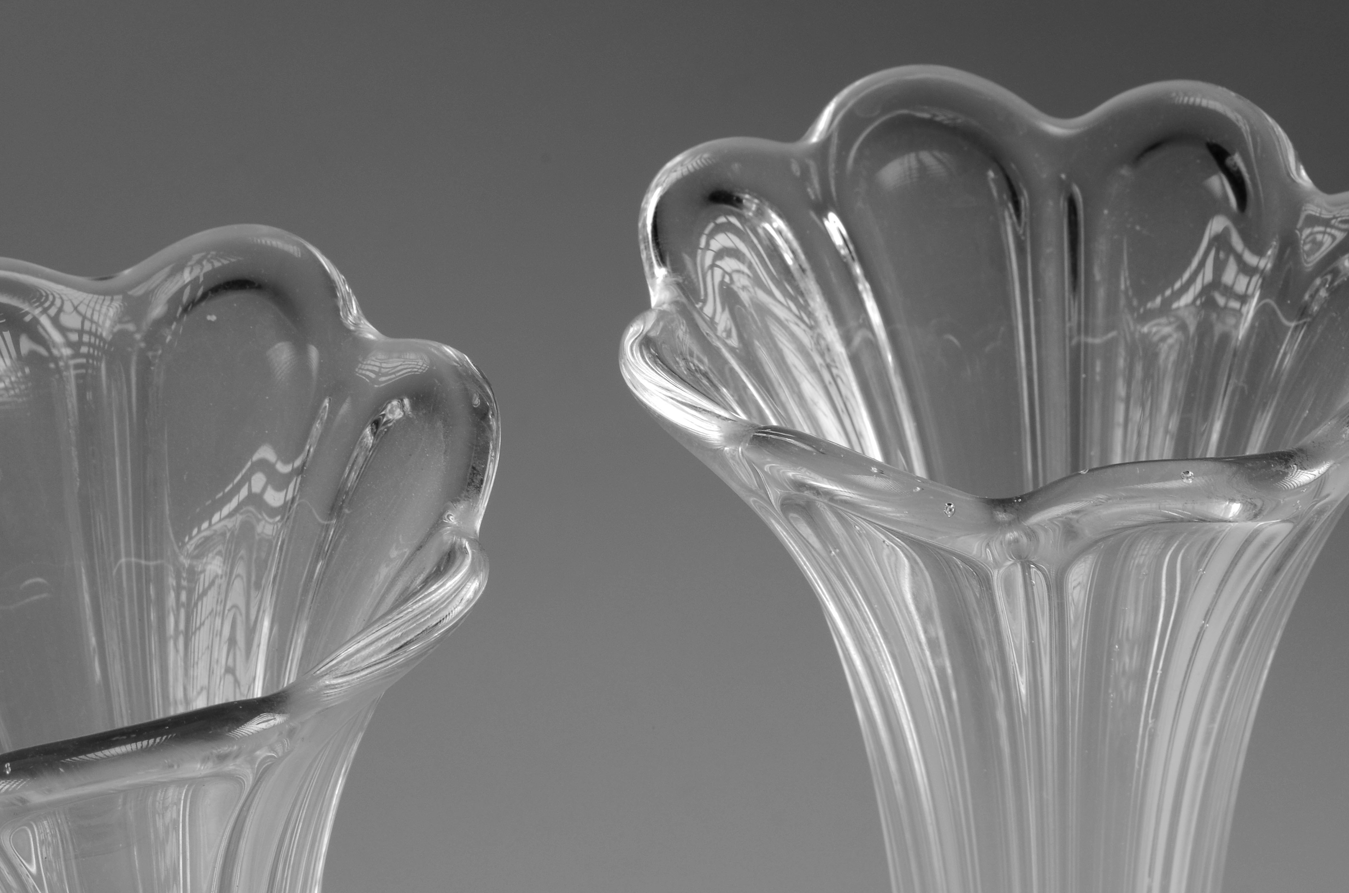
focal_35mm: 97
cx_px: 565
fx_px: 3612
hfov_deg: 21.1
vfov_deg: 14.1
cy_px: 499
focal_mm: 55
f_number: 18
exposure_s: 1/80
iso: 100
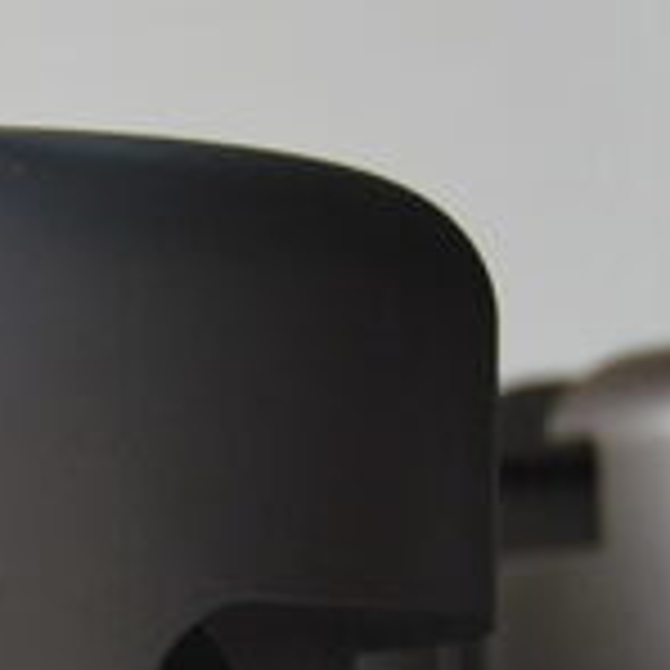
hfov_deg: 5.6
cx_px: -859
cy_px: 1072
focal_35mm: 302
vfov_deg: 5.7
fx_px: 6613
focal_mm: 40
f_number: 5.6
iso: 200
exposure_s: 1/125
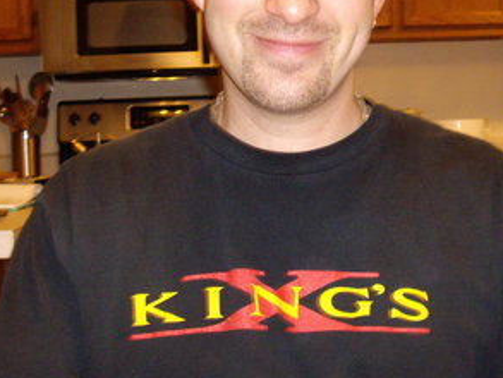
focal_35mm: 83
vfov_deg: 17.8
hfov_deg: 23.5
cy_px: 132
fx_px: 1207
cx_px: 270
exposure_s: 1/15
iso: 200
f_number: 2.7
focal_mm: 6.2
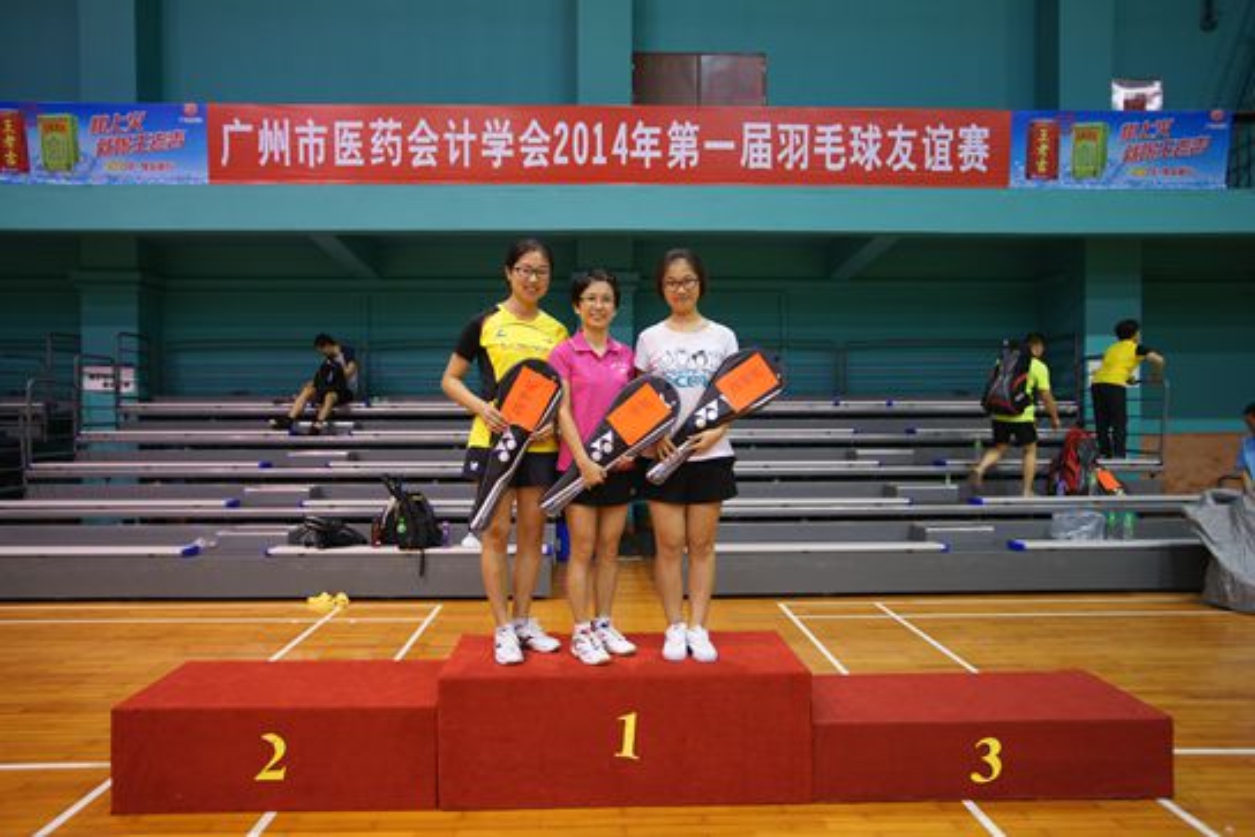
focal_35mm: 24
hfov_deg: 73.7
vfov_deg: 53.2
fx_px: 837
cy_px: 418
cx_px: 628
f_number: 3.5
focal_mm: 24
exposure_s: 1/30
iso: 400
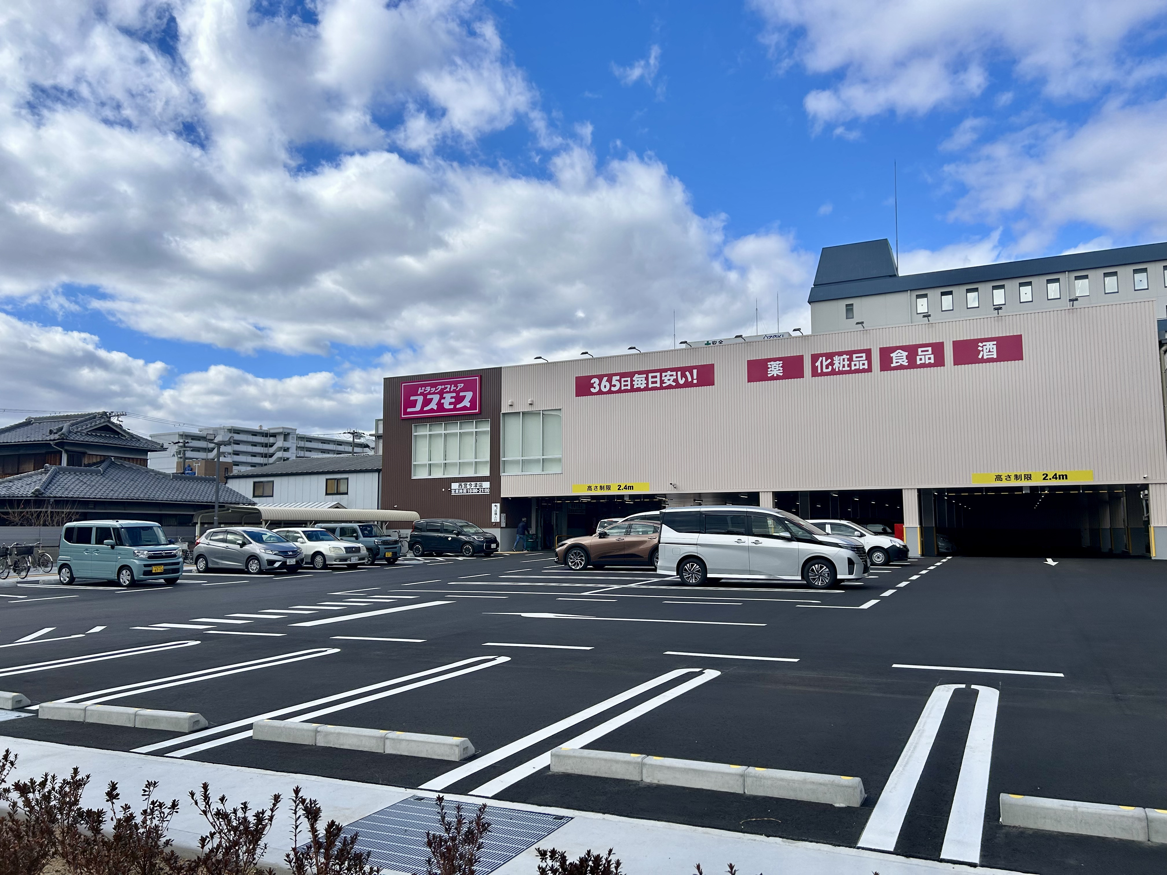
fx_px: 877
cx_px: 584
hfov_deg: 67.3
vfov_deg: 53.1
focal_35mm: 26
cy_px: 438
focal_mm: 5.7
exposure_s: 1/5076
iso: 50
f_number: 1.5
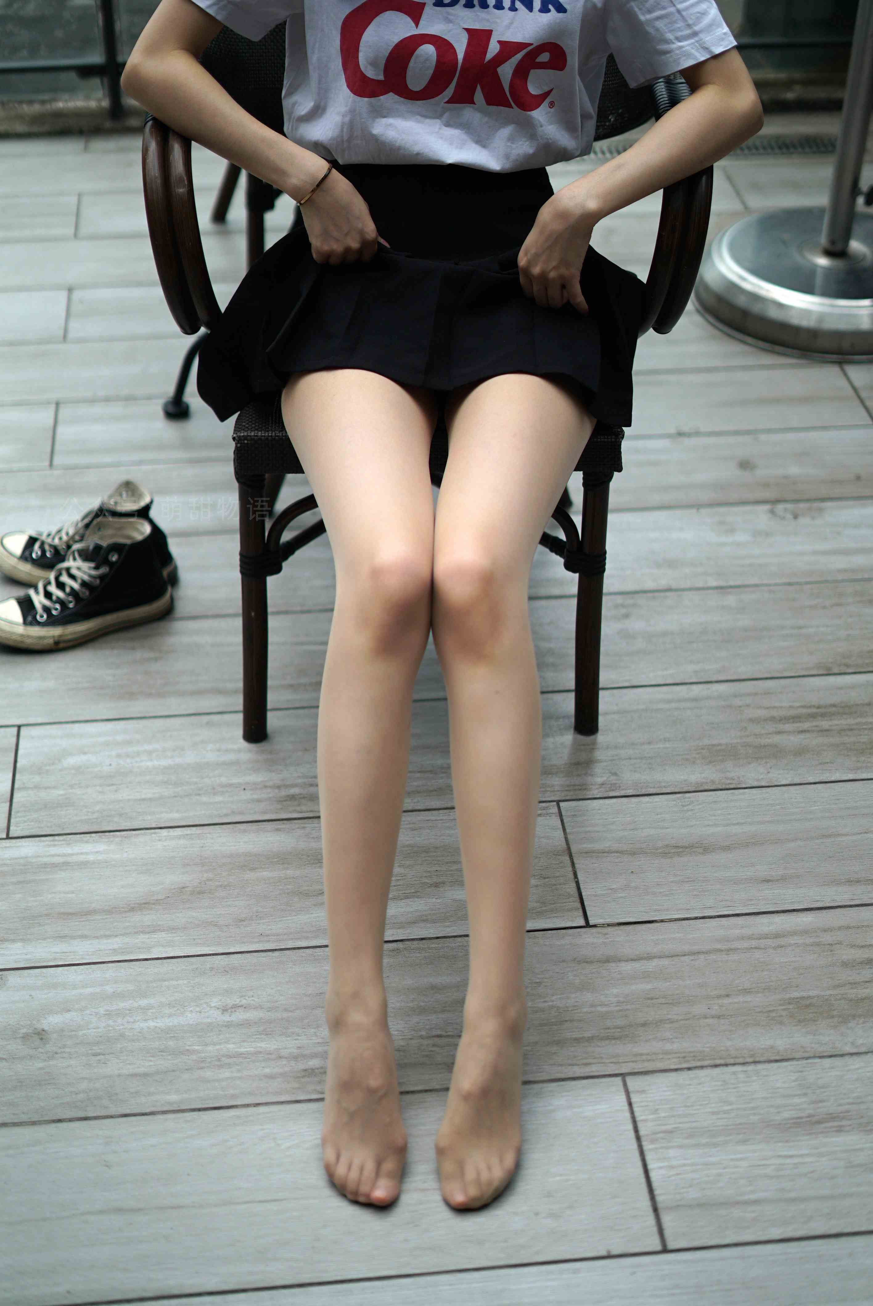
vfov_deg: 39.6
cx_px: 436
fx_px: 1816
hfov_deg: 27.0
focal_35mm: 50
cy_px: 653
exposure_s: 1/4000
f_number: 1.8
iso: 200
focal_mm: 50
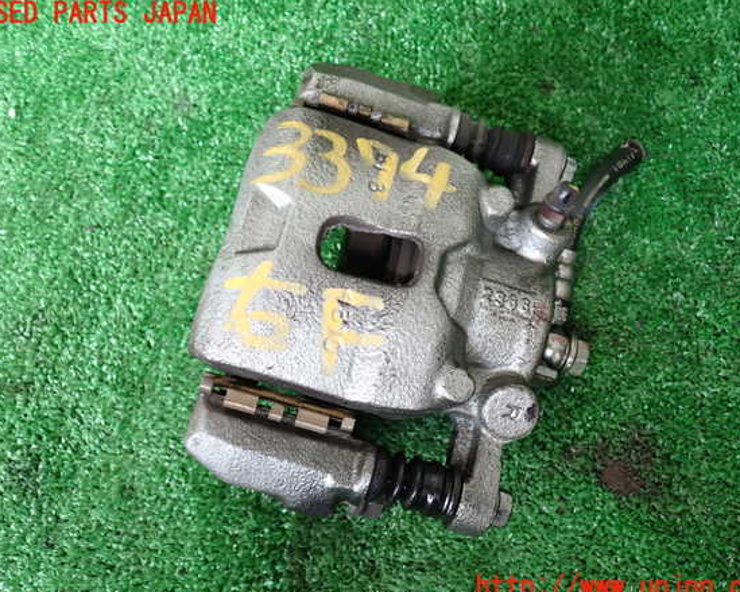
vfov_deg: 45.8
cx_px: 376
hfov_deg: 55.7
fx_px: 701
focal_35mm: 32
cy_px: 301
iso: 400
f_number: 2.3
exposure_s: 1/60
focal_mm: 5.4
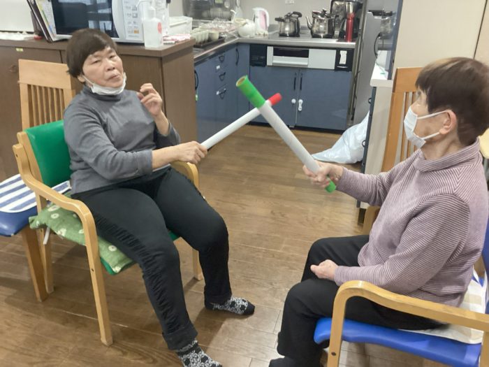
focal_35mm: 31
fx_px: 438
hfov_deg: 58.4
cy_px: 184
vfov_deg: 45.4
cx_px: 244
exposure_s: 1/40
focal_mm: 3.3
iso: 400
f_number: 2.4
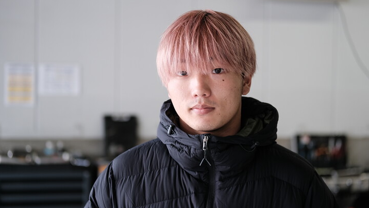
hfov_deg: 26.8
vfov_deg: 15.3
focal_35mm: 79
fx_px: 773
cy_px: 109
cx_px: 184
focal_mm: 50
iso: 320
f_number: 2.2
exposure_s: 1/150
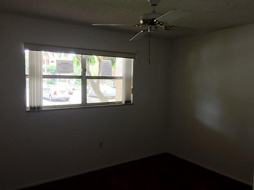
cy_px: 95
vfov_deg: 48.2
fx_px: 213
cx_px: 127
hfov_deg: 61.7
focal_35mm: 29
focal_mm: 4.15
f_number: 2.2
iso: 50
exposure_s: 1/30
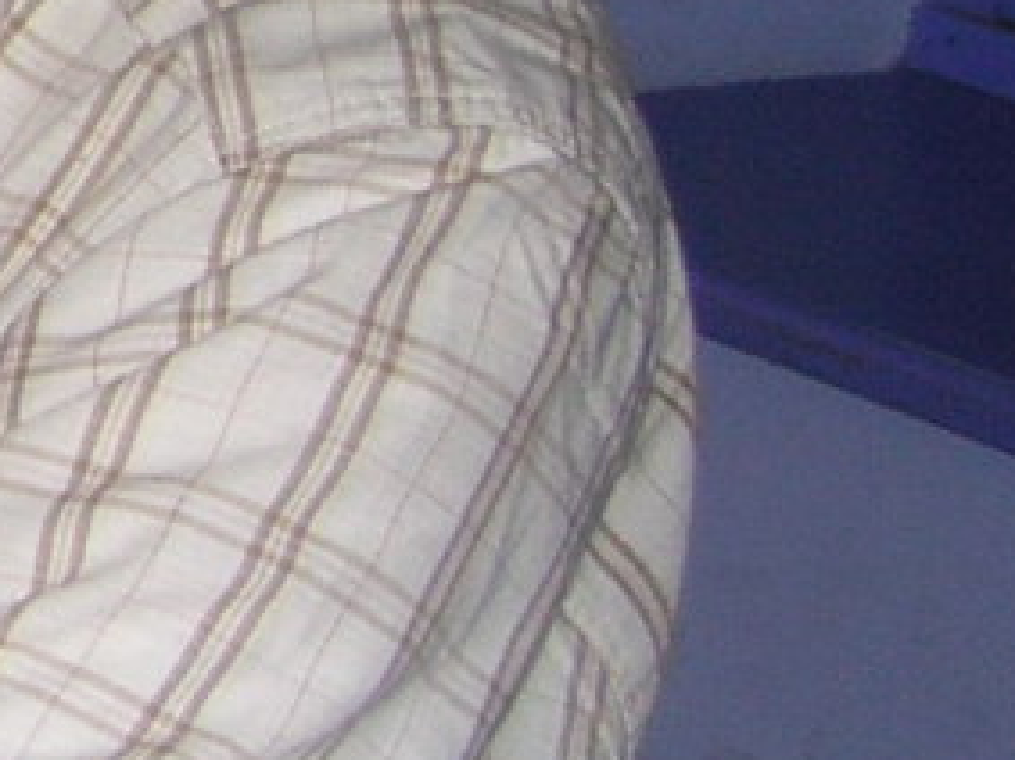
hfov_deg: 8.8
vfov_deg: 7.4
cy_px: -219
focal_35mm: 198
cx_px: -1686
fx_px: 5803
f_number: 2.8
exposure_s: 1/60.1
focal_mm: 5.8
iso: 50
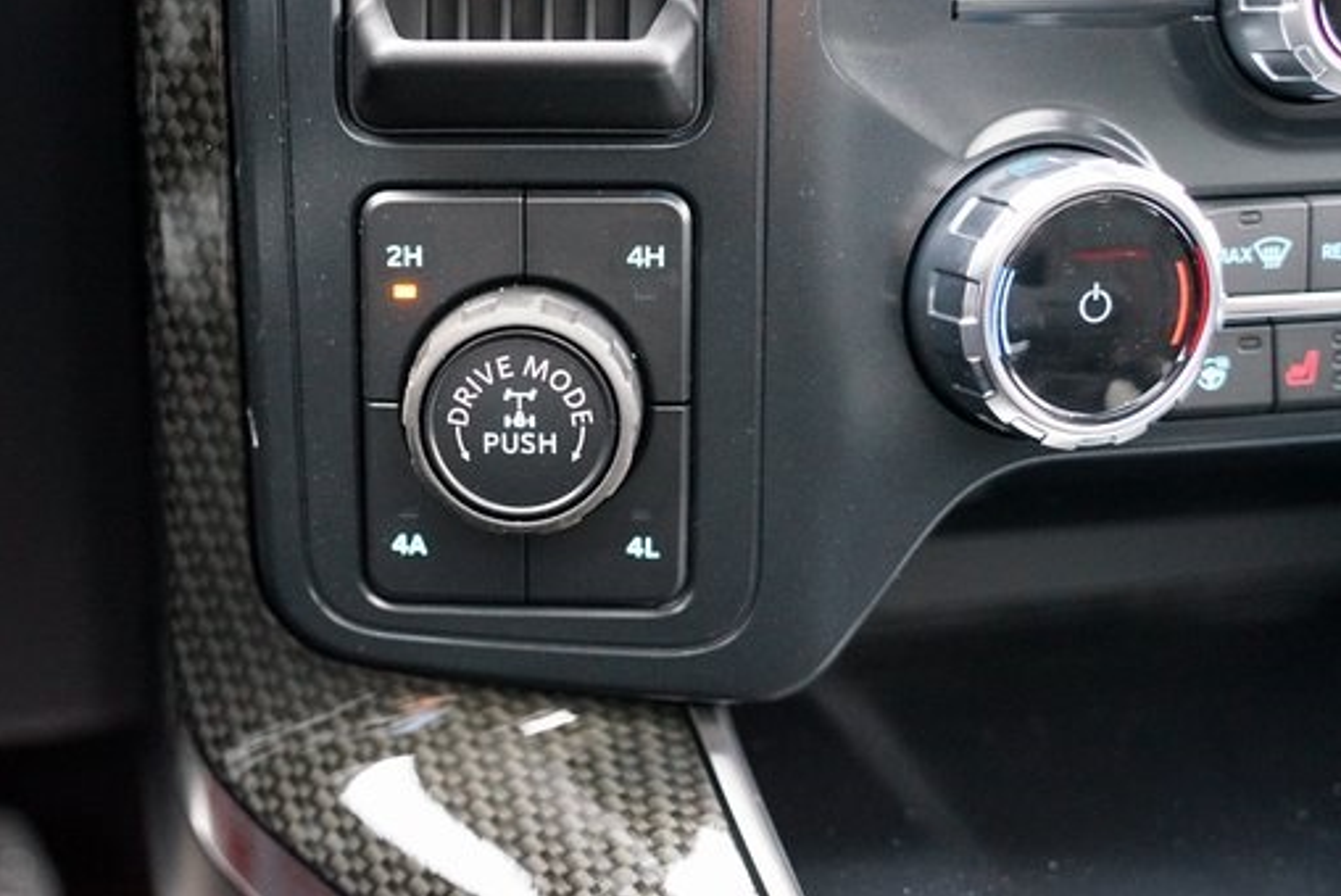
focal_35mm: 44
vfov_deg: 30.5
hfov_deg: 44.1
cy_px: 365
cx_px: 503
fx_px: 1640
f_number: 3.2
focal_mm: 35
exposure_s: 1/25
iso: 6400
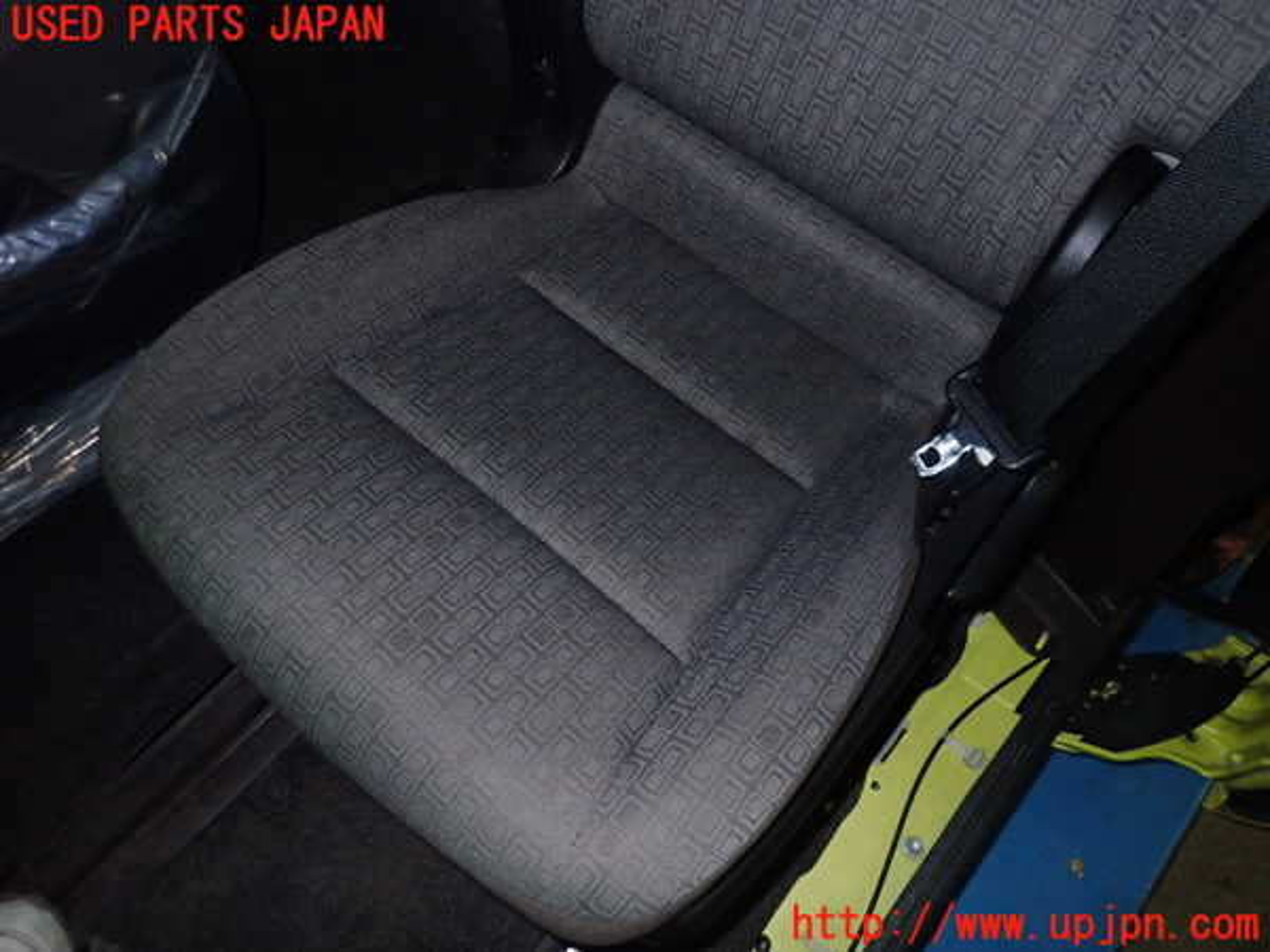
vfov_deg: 54.9
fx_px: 917
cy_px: 476
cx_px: 635
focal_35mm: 25
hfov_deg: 69.4
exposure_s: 1/30
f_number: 5.6
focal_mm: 4.5
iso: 500
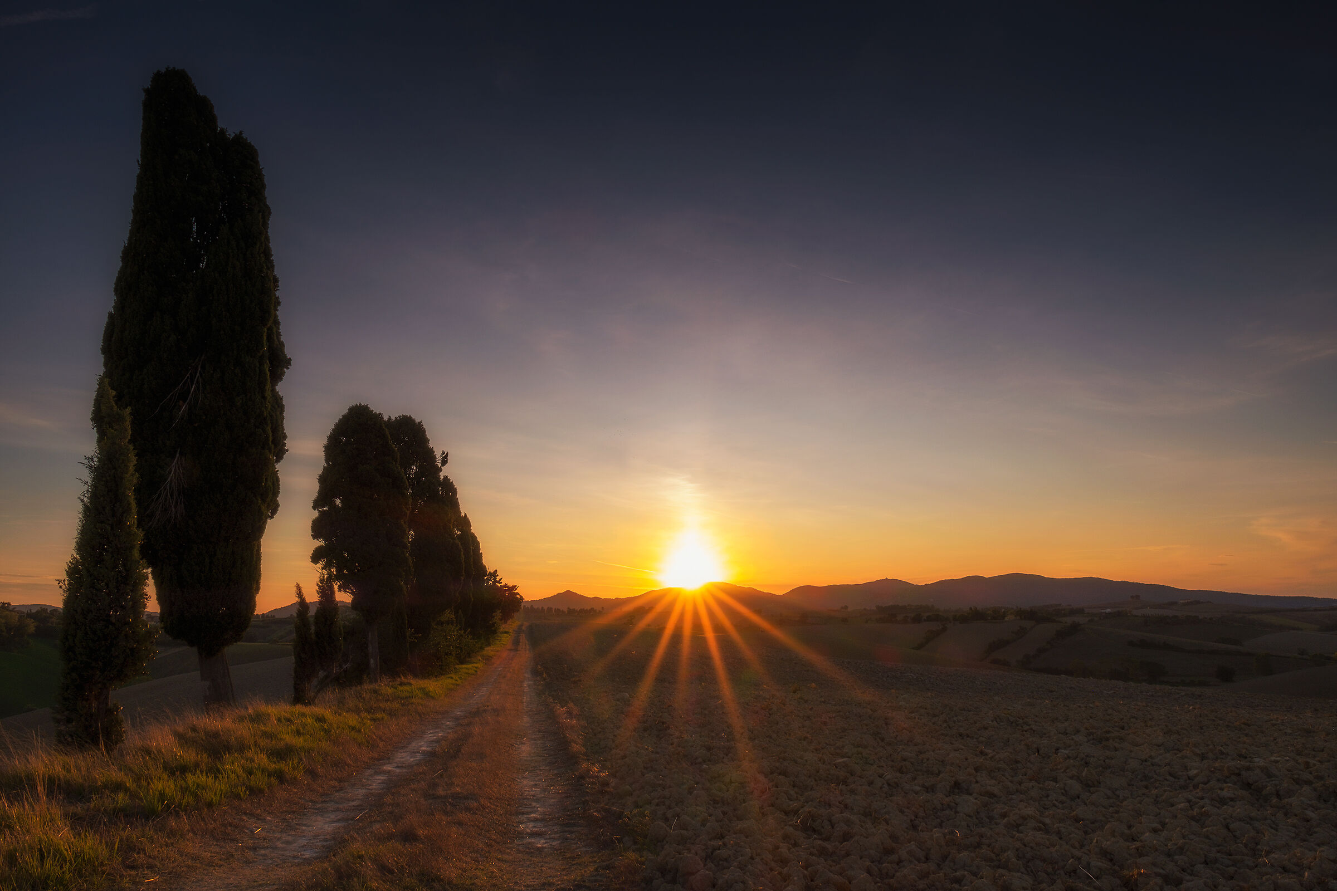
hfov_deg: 73.7
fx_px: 891
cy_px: 446
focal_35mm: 24
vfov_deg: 53.1
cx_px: 668
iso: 200
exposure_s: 1/75
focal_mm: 16
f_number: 18
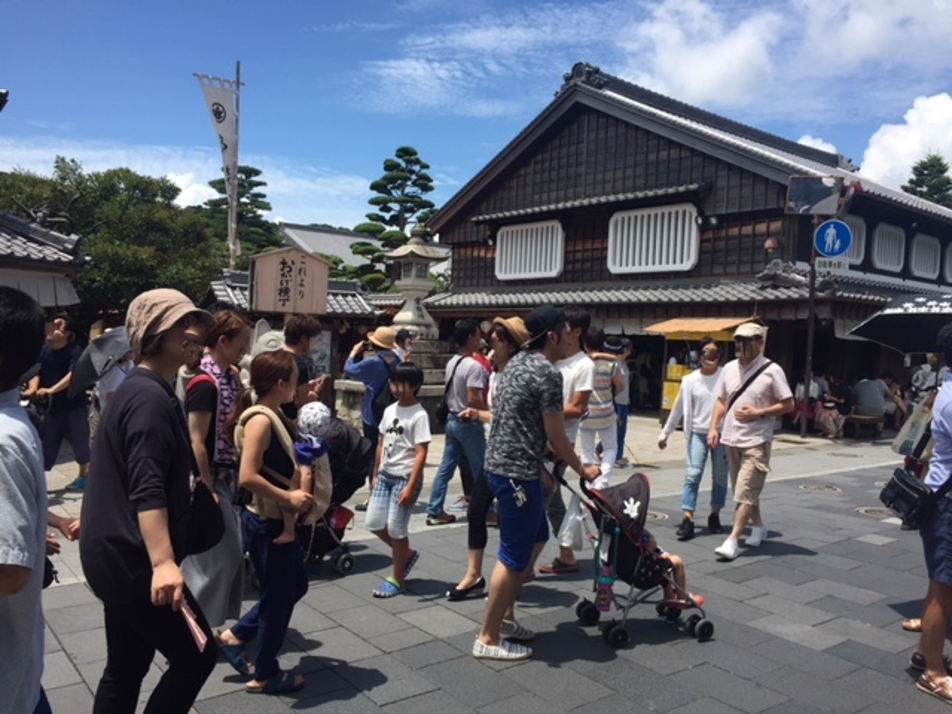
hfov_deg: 61.7
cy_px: 357
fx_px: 798
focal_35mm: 29
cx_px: 476
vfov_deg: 48.2
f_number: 2.2
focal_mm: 4.15
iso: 32
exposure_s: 1/2083
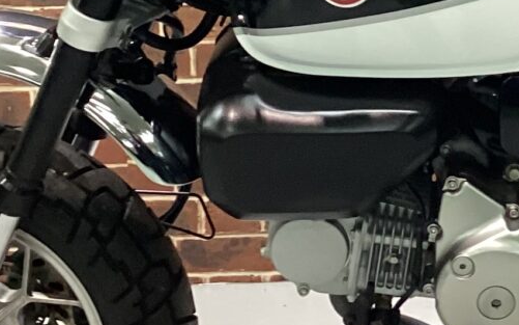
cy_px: -83
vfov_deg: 10.2
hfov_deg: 16.2
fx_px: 1782
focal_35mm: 126
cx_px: 543
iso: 320
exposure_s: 1/40
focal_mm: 3.3
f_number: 2.4
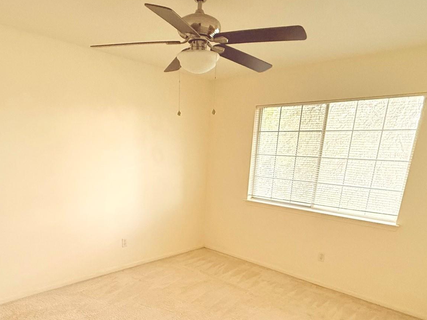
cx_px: 199
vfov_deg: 52.2
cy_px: 245
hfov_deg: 69.3
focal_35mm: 25
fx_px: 308
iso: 500
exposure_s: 1/60
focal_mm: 2.22
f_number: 2.2
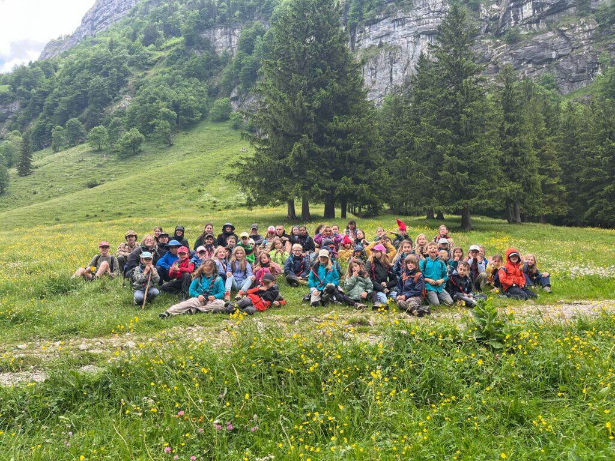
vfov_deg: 53.1
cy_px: 230
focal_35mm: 26
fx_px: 462
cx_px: 308
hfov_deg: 67.3
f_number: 1.6
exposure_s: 1/595
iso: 50
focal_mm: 5.1
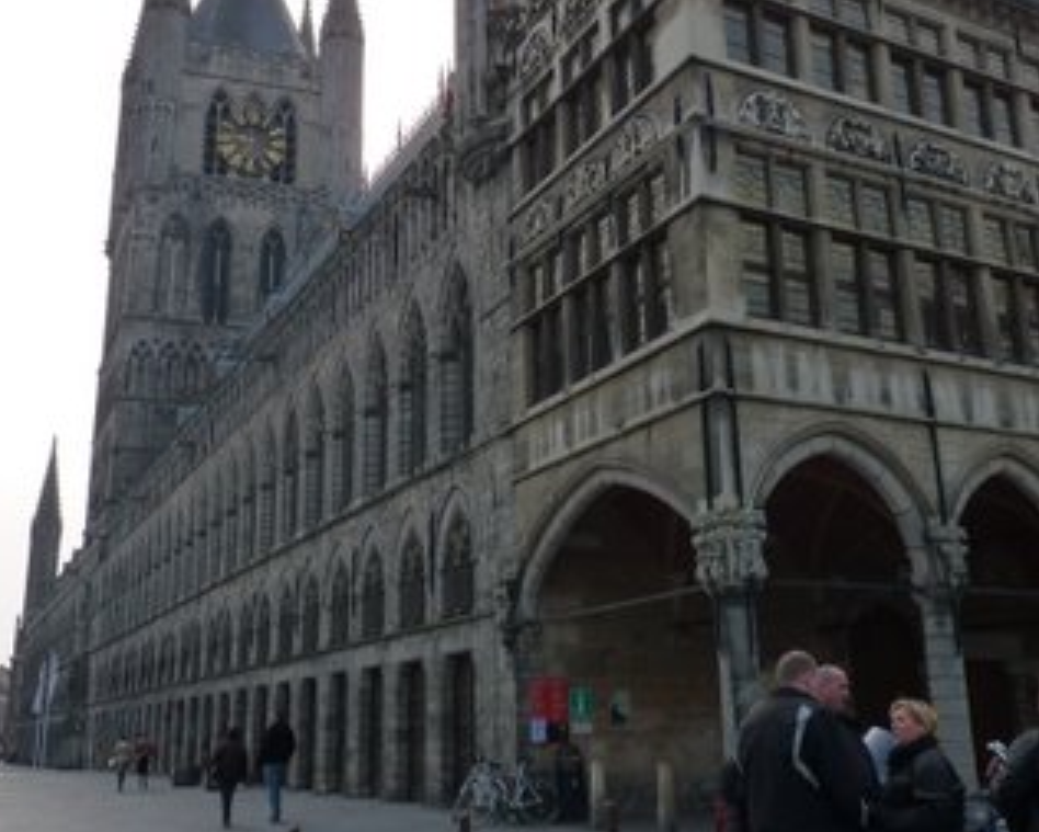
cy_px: 296
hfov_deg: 45.7
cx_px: 569
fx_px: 1230
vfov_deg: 37.1
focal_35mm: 40
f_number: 4
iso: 125
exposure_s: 1/250
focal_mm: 4.8
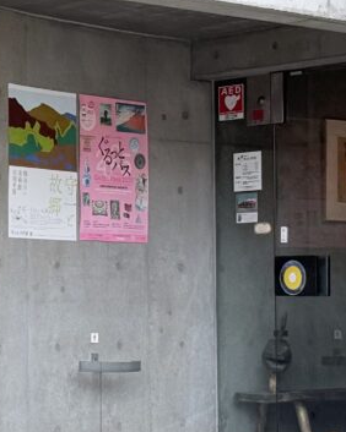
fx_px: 1742
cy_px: 169
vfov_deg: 14.2
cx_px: 99
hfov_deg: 11.3
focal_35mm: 136
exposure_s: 1/939
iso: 80
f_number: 1.78
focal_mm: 6.76
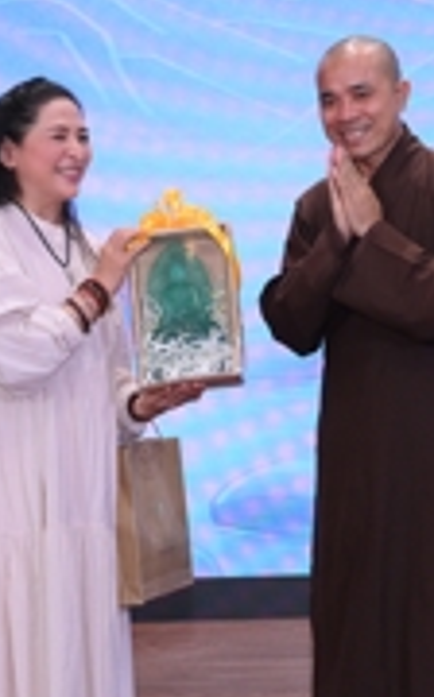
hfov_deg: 9.3
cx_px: 360
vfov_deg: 14.9
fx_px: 2658
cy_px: 254
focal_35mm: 140
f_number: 4
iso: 1000
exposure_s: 1/100
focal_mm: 38
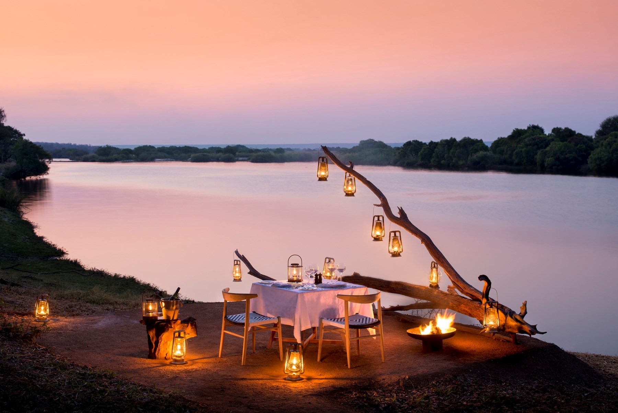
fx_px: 858
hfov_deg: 39.6
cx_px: 309
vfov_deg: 27.0
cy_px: 206
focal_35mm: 50
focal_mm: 50
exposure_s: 1
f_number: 8
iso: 200
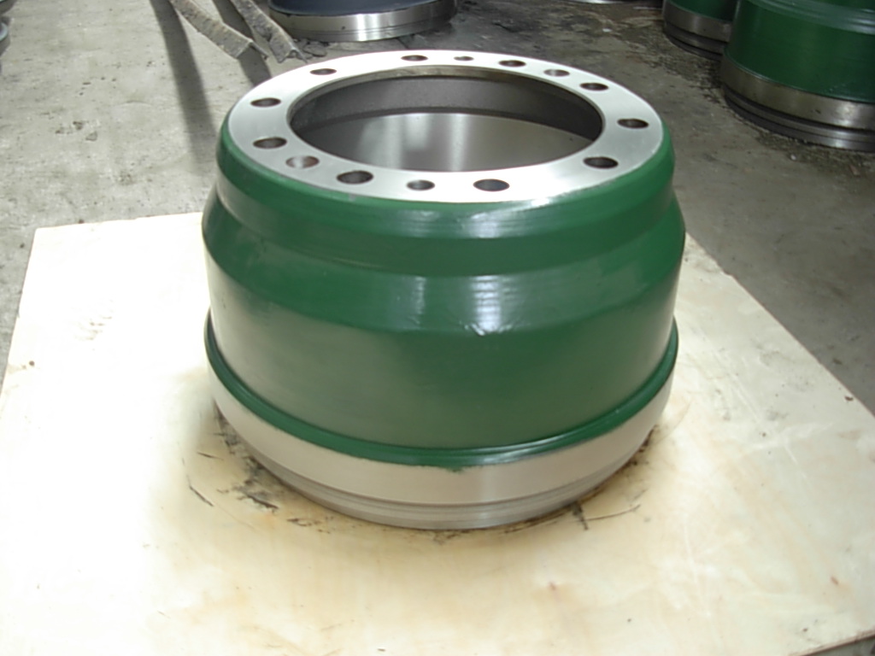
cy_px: 328
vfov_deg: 37.7
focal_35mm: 38
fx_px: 961
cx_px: 438
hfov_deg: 49.0
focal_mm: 6.3
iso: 79
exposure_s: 1/2.4
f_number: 2.9
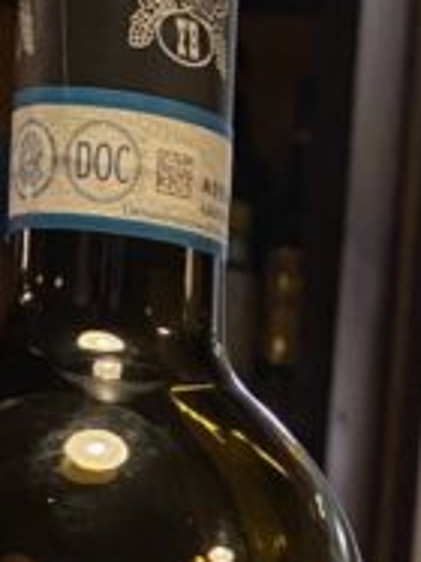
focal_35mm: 139
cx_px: 574
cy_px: 1241
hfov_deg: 10.4
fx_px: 2257
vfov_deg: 12.1
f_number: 1.8
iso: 250
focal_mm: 4.25
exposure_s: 1/50
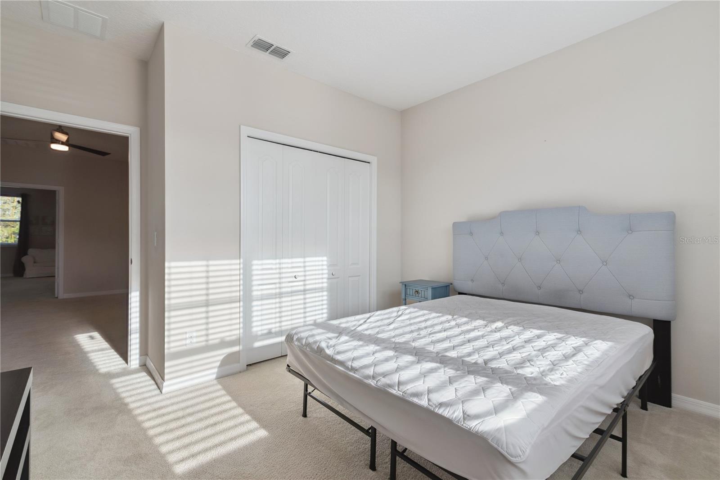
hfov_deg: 96.7
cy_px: 240
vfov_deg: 73.8
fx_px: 320
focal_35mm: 16
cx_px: 360
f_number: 8
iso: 160
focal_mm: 16
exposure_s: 1/200
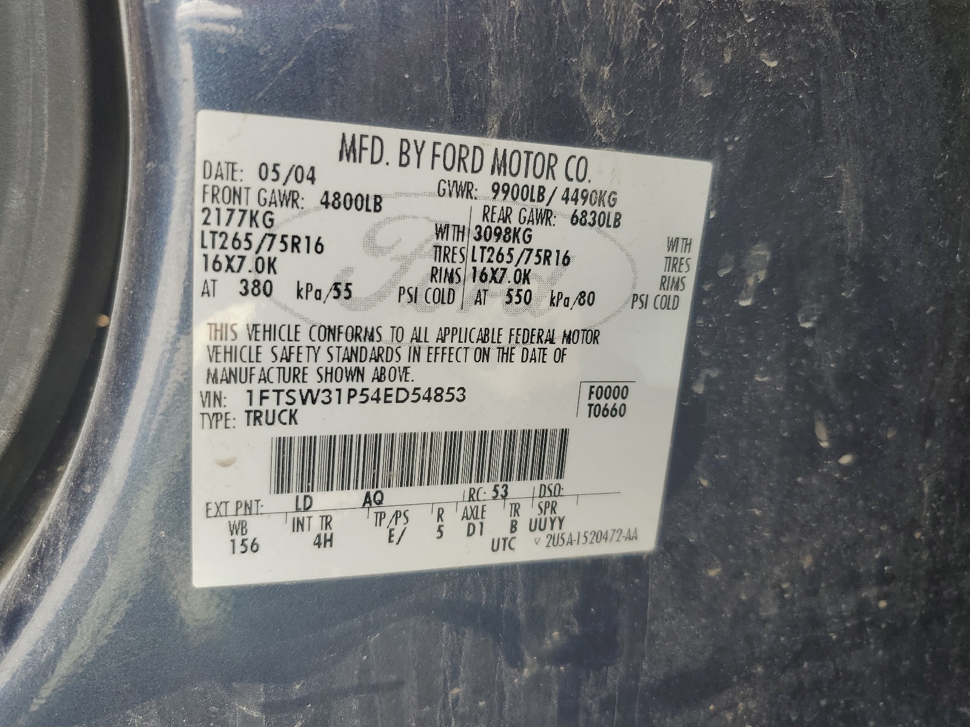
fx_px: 729
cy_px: 364
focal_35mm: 26
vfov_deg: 53.1
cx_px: 485
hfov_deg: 67.3
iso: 50
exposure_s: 1/208
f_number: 1.5
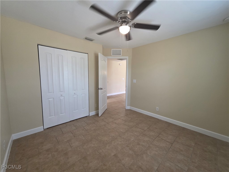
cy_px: 86
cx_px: 114
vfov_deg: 89.9
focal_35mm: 13
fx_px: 86
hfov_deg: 106.2
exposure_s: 1/120
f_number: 1.9
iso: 250
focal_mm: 2.2
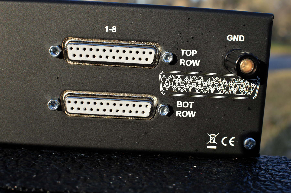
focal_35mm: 52
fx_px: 424
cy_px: 96
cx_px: 146
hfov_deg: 37.9
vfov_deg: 25.7
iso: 320
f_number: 8
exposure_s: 1/125
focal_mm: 35
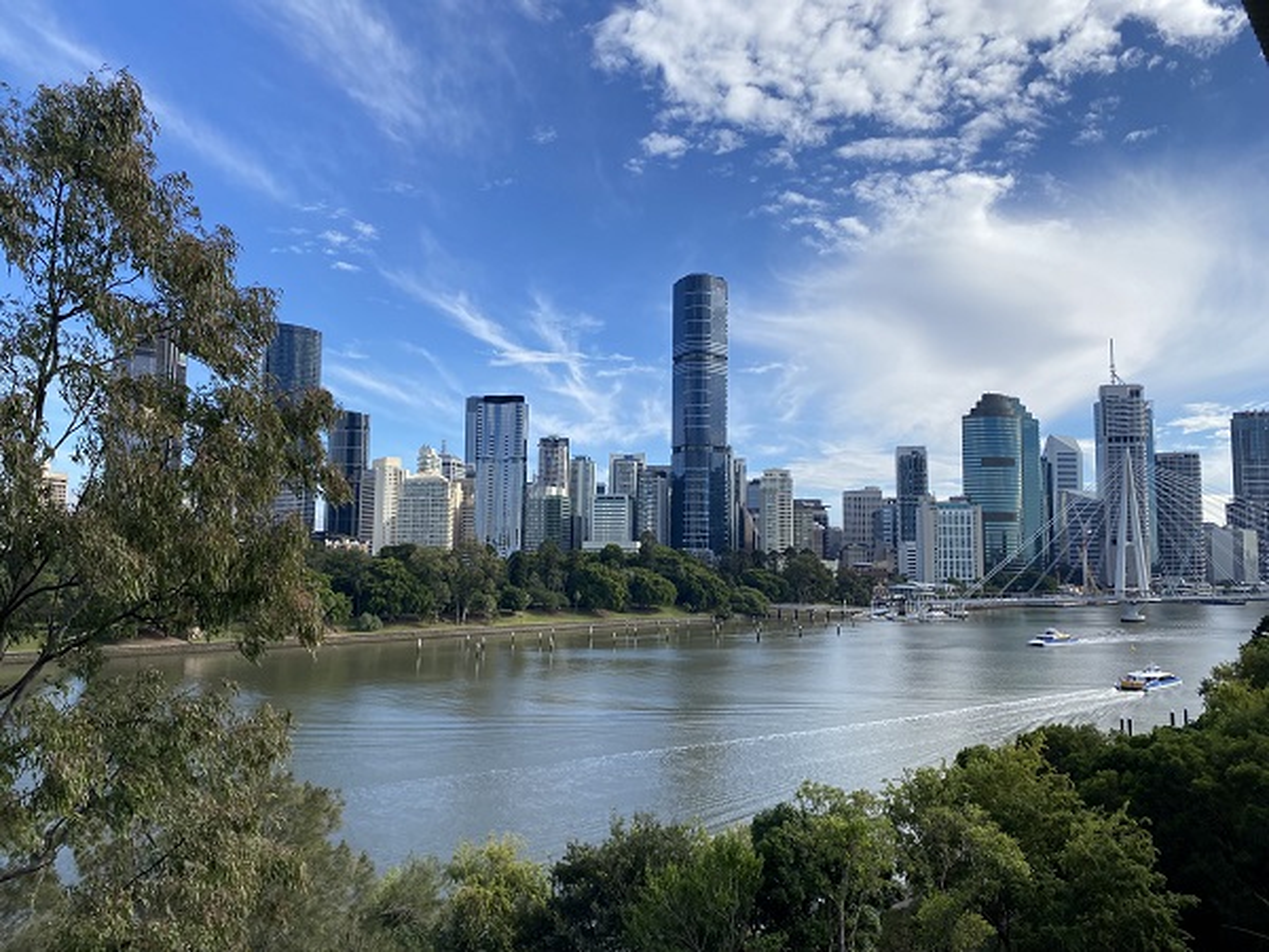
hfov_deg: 67.3
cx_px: 634
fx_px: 953
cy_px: 476
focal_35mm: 26
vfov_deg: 53.1
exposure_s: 1/2513
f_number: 1.8
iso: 32
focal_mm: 4.25
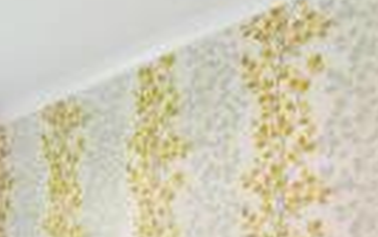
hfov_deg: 28.1
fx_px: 670
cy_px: 357
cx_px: -59
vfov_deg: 17.9
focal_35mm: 65
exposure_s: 1/125
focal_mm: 18
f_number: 6.3
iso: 800
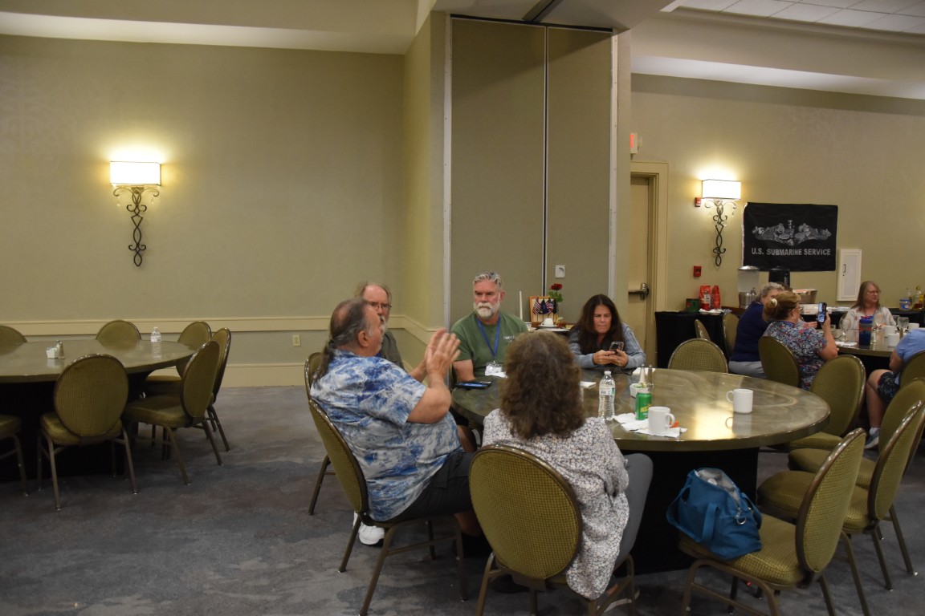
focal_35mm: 27
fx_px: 694
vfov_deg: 47.9
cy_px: 308
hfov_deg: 67.4
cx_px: 462
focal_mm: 18
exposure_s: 1/60
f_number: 3.5
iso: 2000
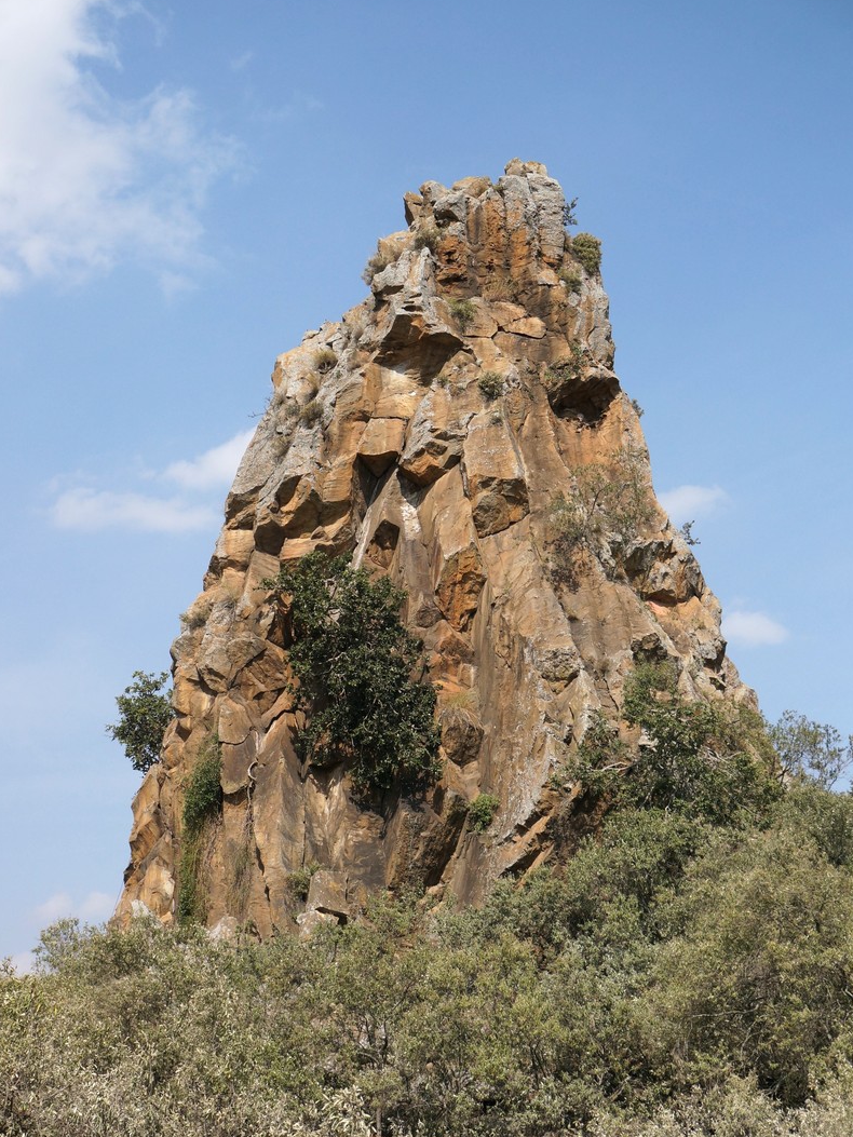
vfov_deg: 28.7
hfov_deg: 21.8
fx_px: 2219
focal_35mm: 68
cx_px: 425
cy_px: 634
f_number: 7.1
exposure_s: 1/1250
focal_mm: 41
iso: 400
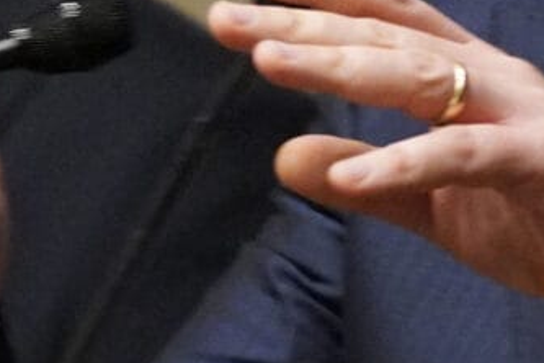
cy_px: 182
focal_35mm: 1046
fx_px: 15805
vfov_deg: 1.3
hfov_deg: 2.0
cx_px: 977
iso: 8000
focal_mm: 136
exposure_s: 1/125
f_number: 4.5
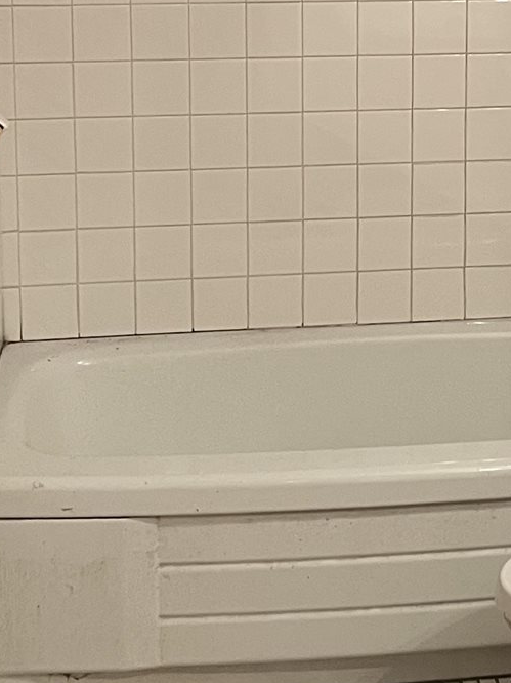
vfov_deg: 21.2
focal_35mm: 90
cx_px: 481
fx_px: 1773
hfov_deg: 16.2
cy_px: 52
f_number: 1.6
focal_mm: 5.1
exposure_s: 1/60
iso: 250
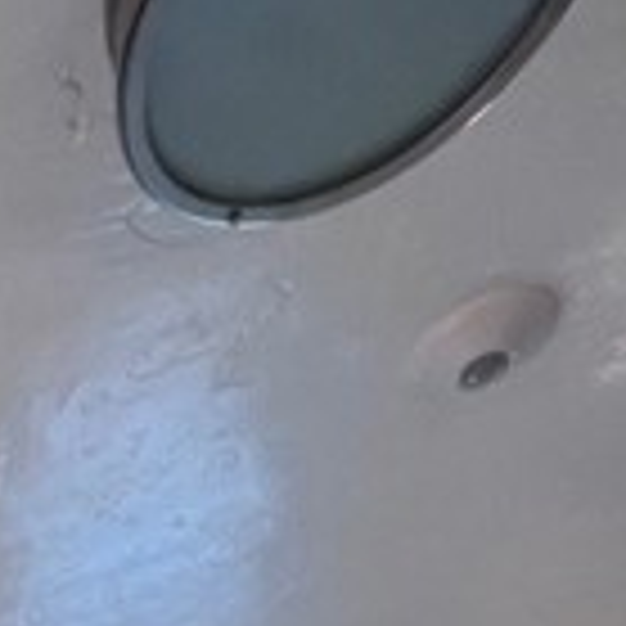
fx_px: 1084
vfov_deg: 18.5
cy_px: 1288
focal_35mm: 53
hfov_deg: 23.6
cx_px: -378
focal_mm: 1.57
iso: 160
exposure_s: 1/120
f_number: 1.8
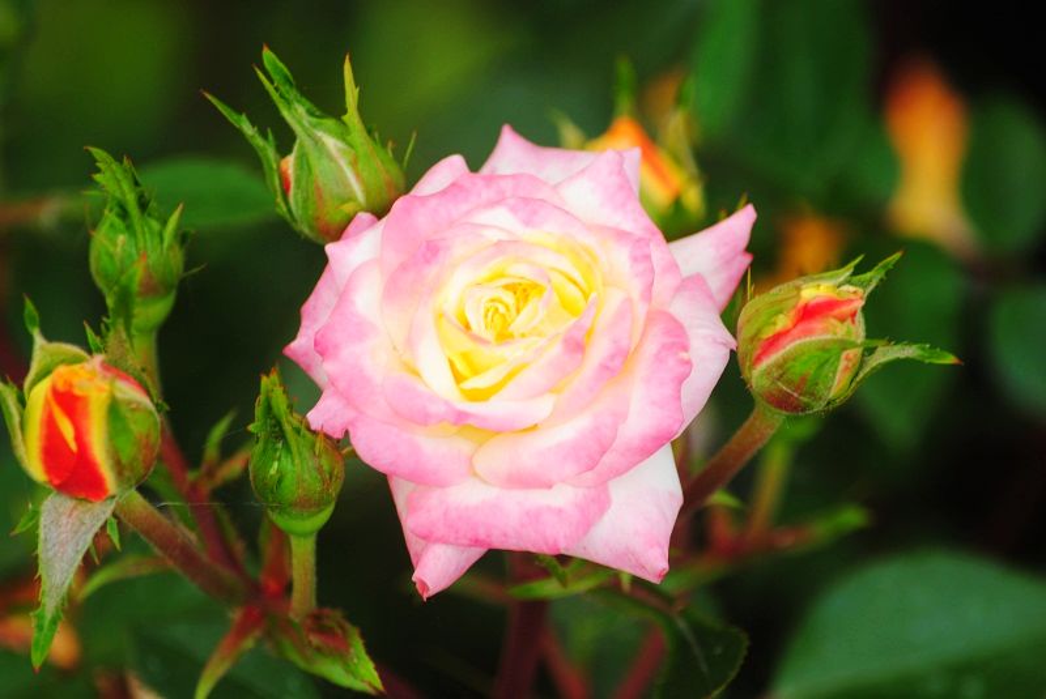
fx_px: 10469
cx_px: 523
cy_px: 350
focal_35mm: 360
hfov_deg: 5.7
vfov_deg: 3.8
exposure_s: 1/40
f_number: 8
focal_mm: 240
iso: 100
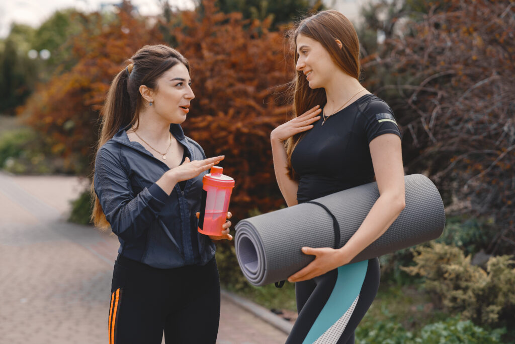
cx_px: 258
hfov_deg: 23.9
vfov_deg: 16.1
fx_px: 1216
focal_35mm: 85
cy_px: 172
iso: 200
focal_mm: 85
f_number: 2.8
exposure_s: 1/1000
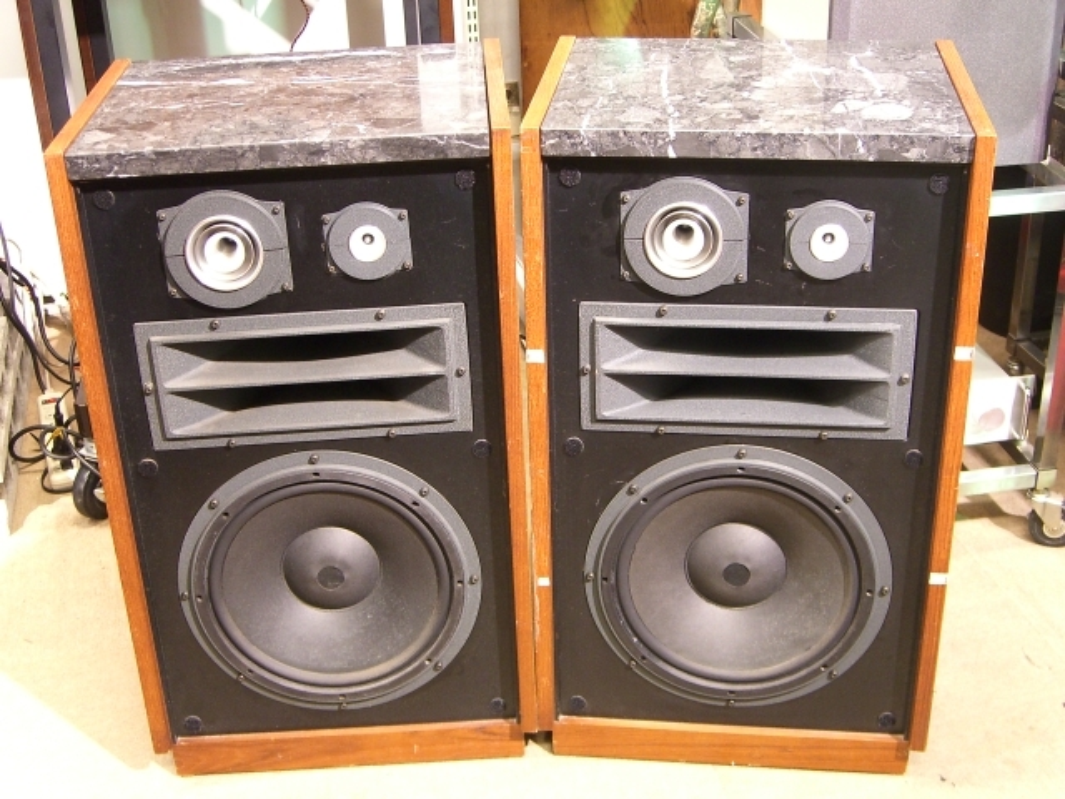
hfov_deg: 41.2
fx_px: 1415
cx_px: 532
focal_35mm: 46
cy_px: 400
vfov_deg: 31.5
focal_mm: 9.5
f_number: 3.1
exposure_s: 1/5
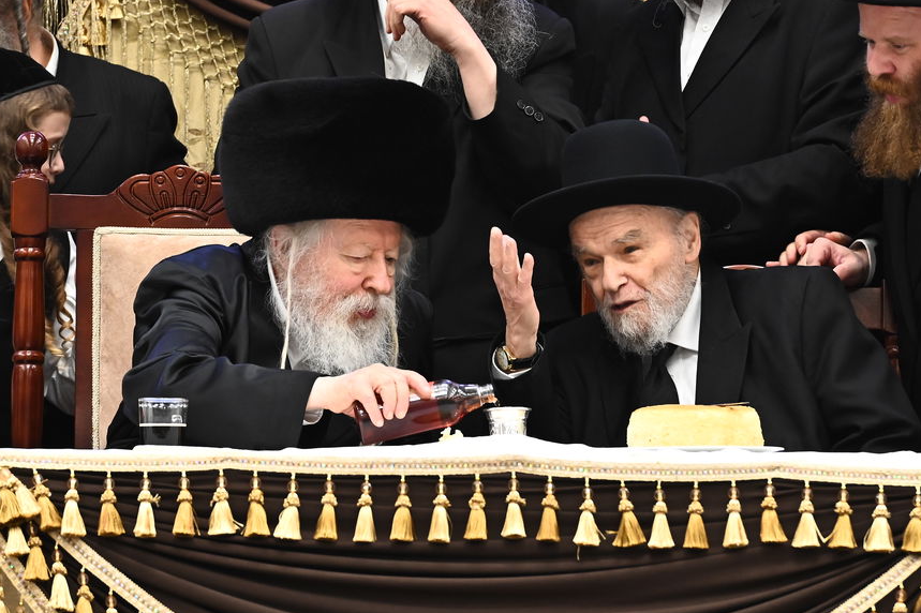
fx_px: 8337
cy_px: 214
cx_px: 476
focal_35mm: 326
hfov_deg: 6.3
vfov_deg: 4.2
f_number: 8
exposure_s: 1/125
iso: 2000
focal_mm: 200
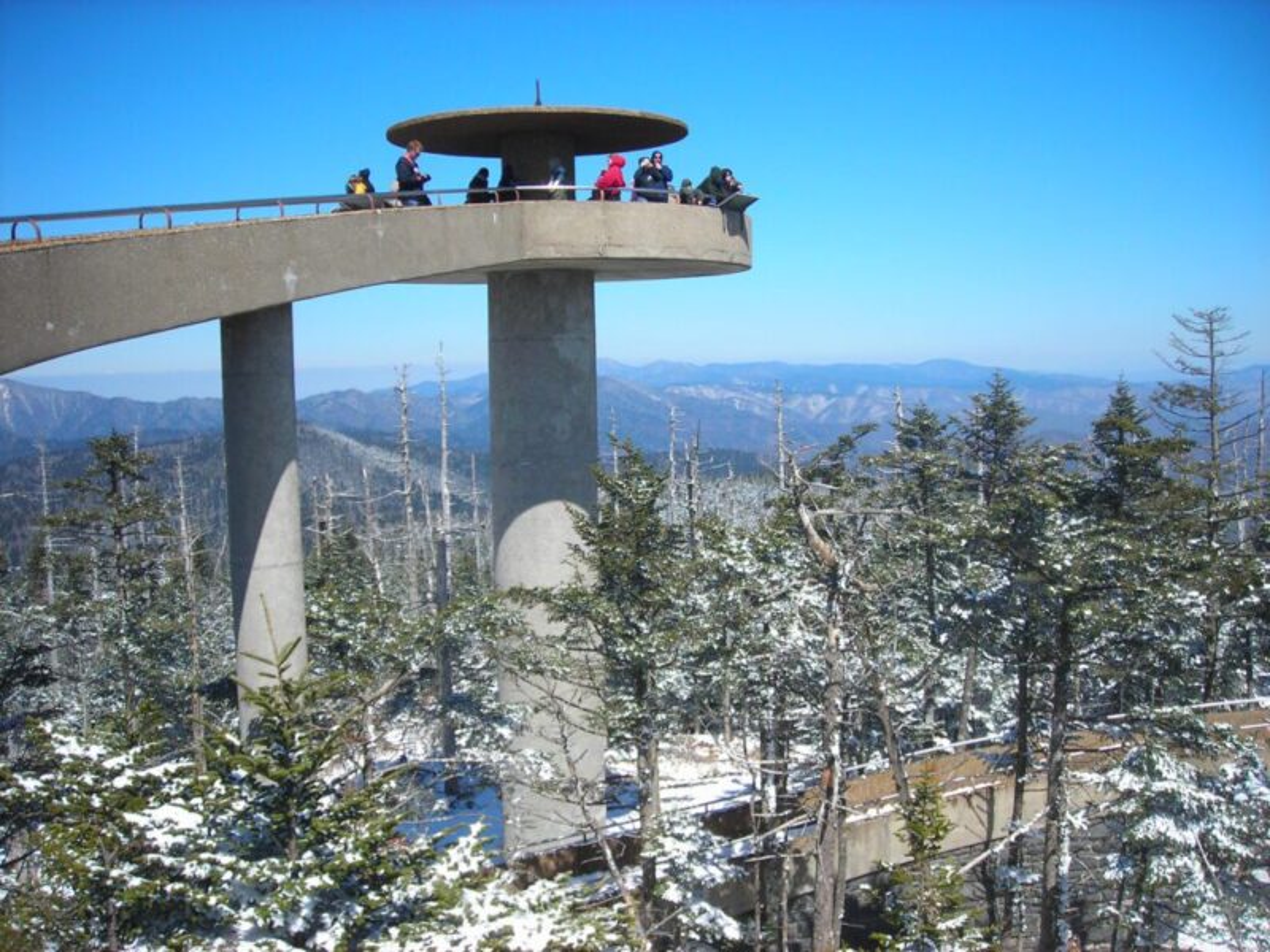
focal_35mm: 38
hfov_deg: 49.0
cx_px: 635
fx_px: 1394
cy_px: 476
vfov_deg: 37.7
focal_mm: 6.3
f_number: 6.4
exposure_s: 1/223
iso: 70
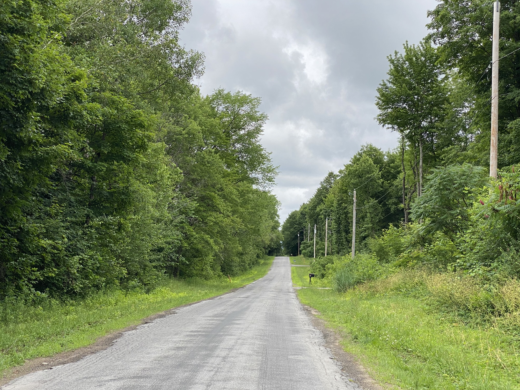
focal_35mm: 53
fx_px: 796
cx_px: 261
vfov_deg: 27.5
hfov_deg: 36.2
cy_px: 196
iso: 20
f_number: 2
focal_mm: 6
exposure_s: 1/826
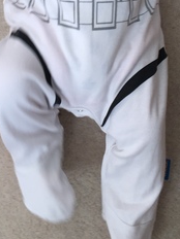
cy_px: -25
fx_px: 520
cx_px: 86
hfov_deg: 19.6
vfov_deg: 24.3
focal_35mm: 75
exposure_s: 1/50
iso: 40
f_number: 2.2
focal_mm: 4.15
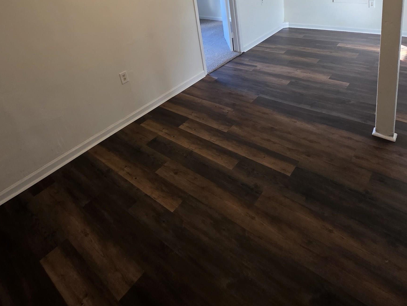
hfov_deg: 73.9
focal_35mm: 23
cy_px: 40
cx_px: 208
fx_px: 270
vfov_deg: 52.8
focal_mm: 2.2
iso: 320
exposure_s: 1/100
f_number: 1.9
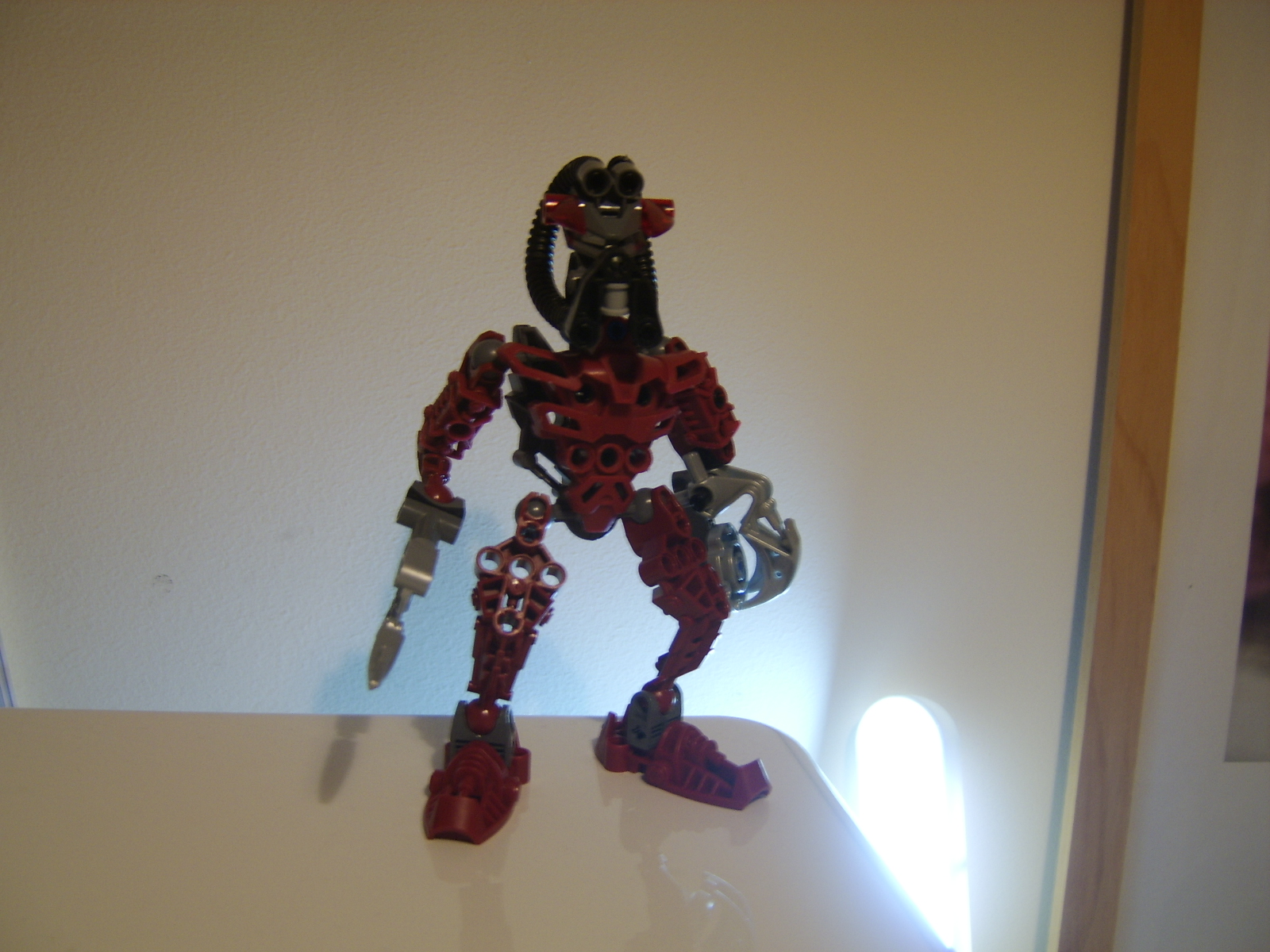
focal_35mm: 31
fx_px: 1137
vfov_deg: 45.4
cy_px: 476
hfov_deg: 58.4
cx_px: 635
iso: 71
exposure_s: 1/10
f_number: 2.7
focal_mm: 8.13
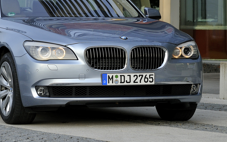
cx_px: 67
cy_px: -35
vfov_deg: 5.8
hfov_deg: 9.2
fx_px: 1404
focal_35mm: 227
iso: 200
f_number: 8
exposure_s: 1/100
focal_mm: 70
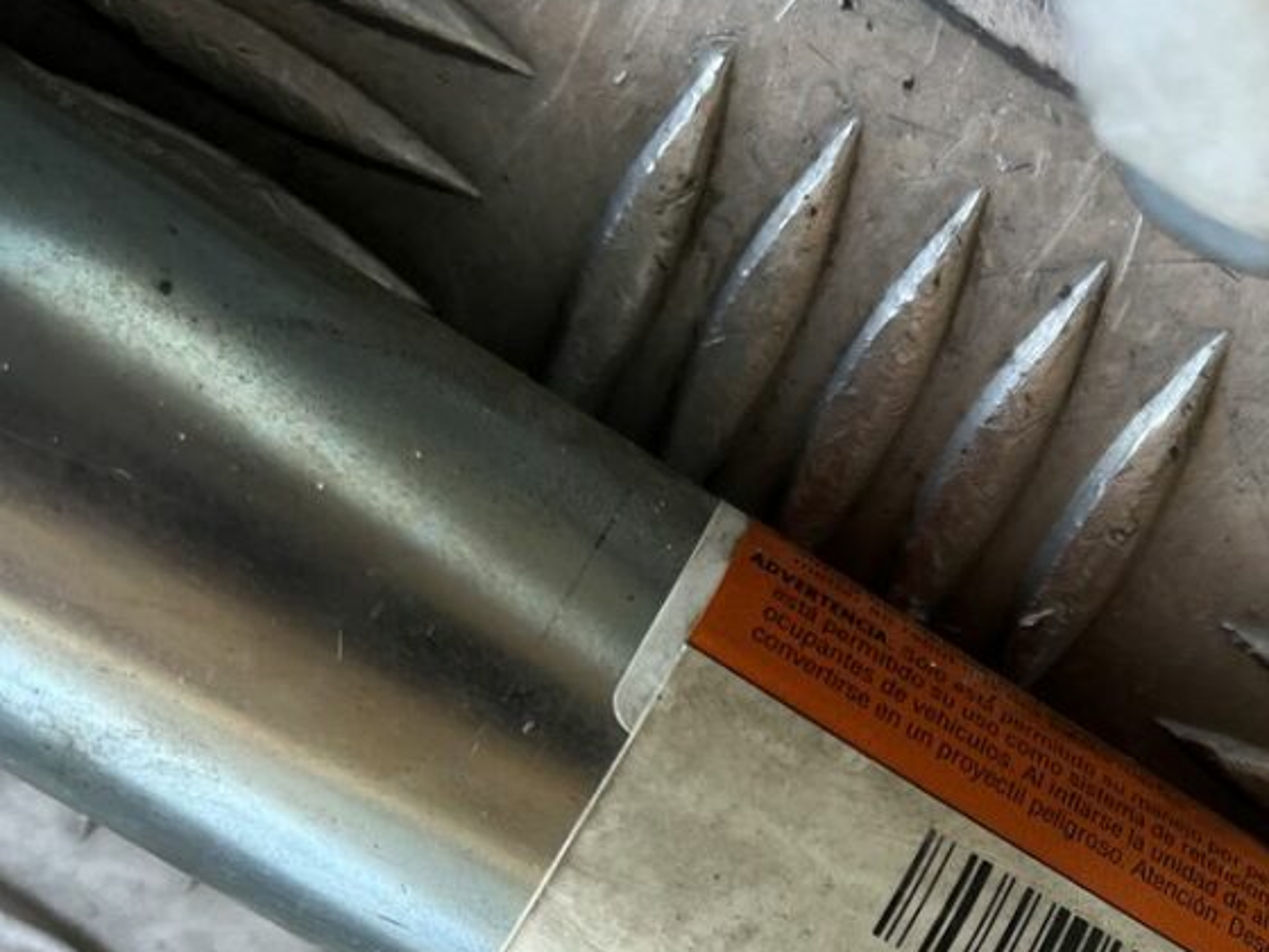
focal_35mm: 65
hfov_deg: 29.1
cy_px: 1095
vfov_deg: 21.2
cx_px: 1042
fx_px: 2383
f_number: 1.5
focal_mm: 5.7
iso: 125
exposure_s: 1/119
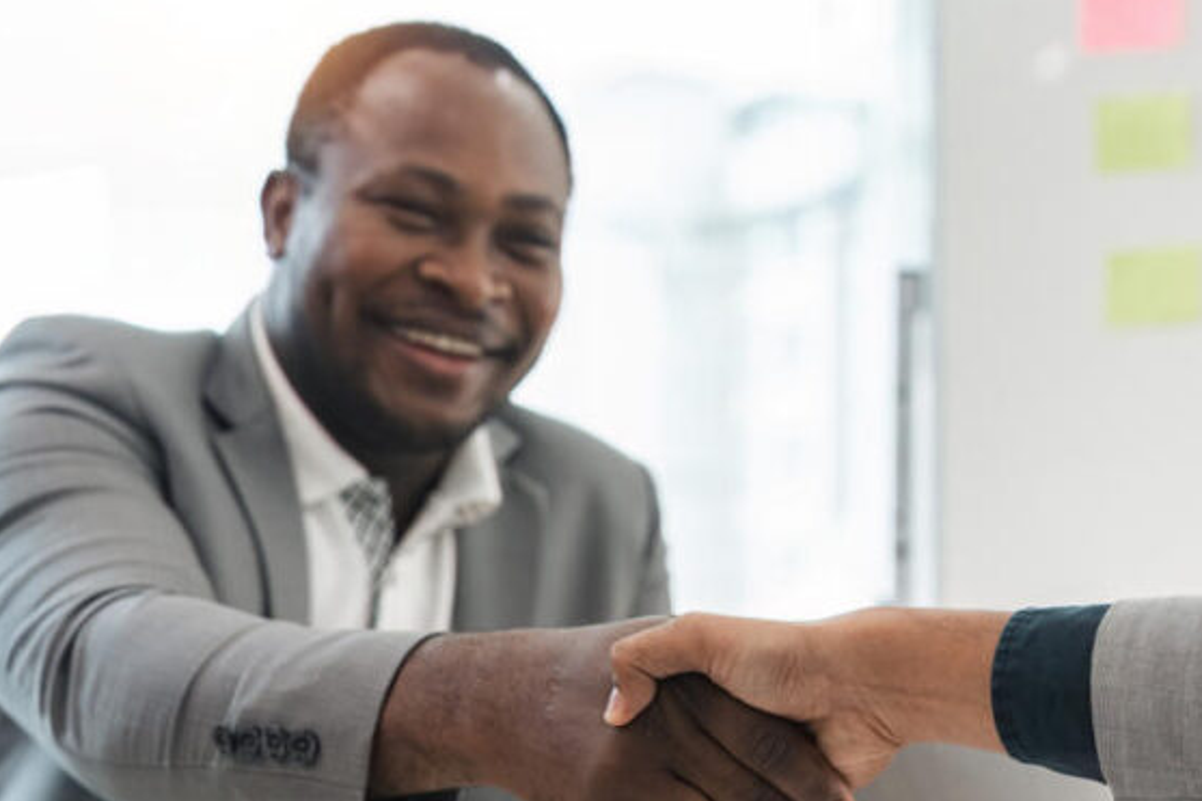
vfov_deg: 14.8
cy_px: 627
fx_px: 3071
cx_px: 909
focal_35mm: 92
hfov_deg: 21.9
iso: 640
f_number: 2.8
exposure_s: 1/200
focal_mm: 50
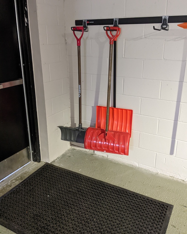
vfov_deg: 57.1
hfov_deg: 47.0
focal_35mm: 31
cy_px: 104
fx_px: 215
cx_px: 102
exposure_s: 1/24
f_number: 1.8
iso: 1432
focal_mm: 4.44
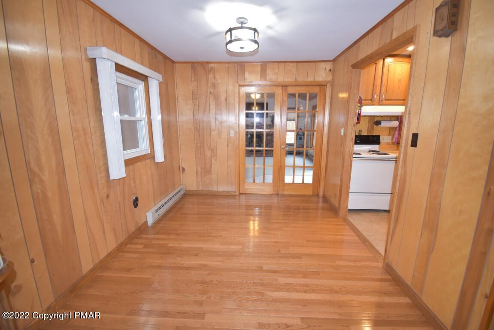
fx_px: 206
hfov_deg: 100.4
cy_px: 165
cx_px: 247
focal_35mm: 15
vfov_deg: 77.4
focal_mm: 10
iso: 1400
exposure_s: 1/30
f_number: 4.5
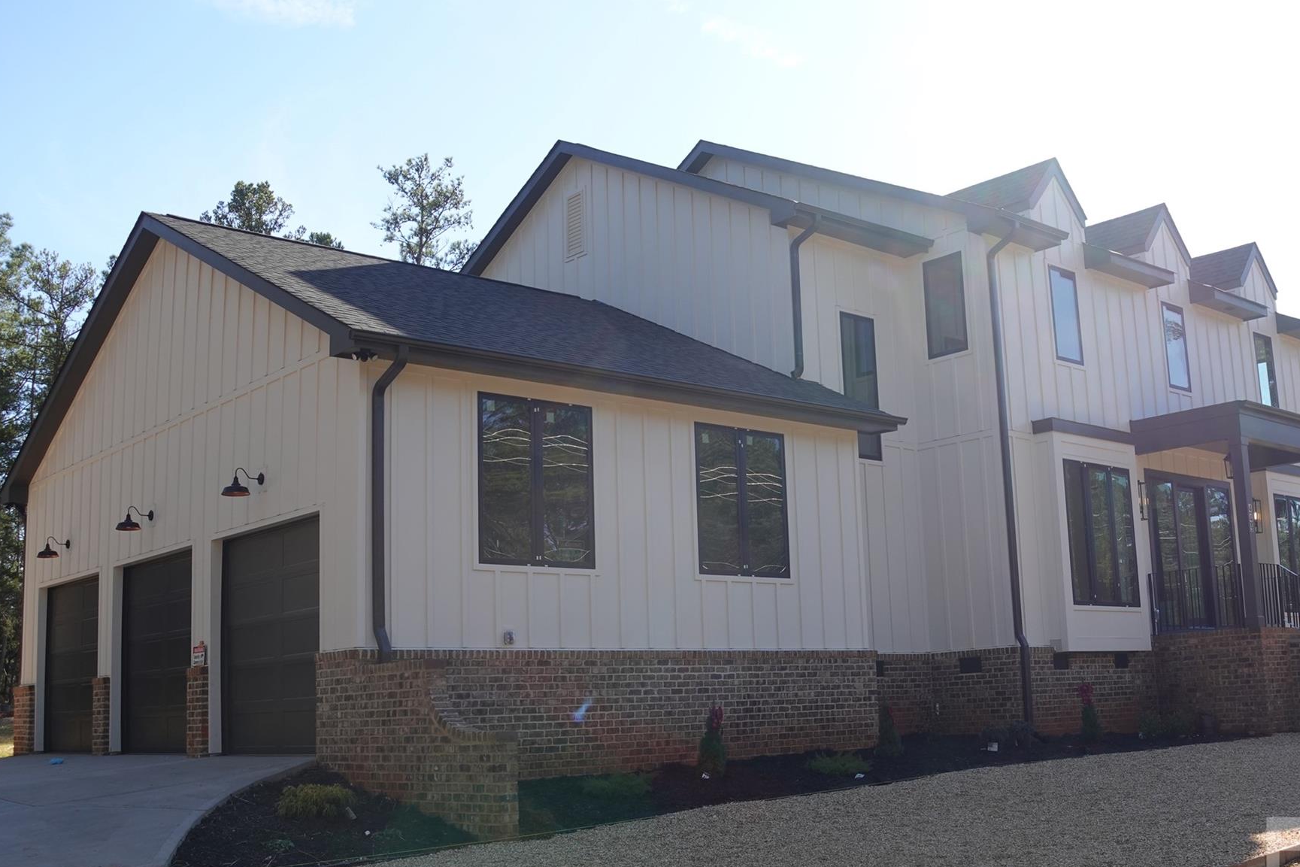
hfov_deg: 43.5
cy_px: 452
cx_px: 736
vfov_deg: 29.9
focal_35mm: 45
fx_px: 1625
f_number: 4
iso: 125
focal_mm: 14.68
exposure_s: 1/400
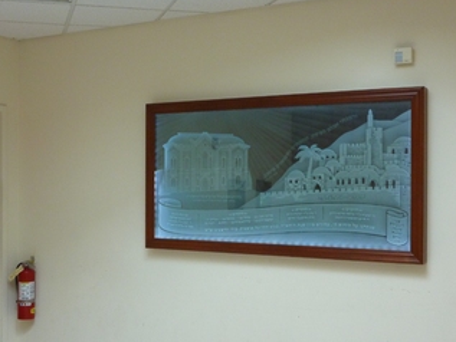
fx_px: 698
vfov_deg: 27.5
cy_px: 194
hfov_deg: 36.2
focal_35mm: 53
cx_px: 219
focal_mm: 6.9
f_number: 3.7
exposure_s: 1/30
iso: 320
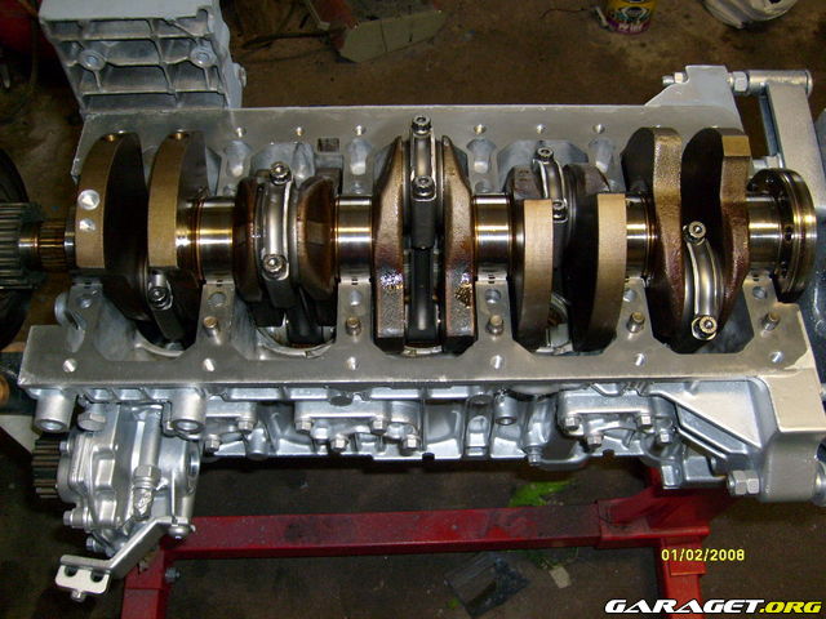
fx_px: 835
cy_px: 310
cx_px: 413
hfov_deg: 52.6
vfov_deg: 40.7
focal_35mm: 35
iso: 100
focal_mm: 5.8
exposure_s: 1/45
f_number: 2.8
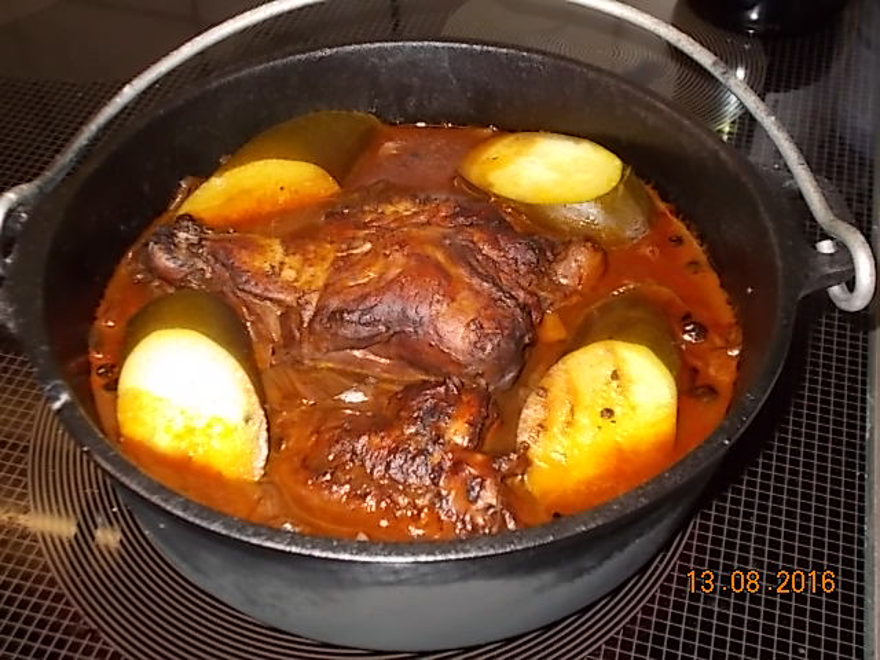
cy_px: 330
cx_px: 440
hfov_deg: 42.9
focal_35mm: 44
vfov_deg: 32.9
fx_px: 1119
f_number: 4.2
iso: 200
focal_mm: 7.9
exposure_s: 1/30
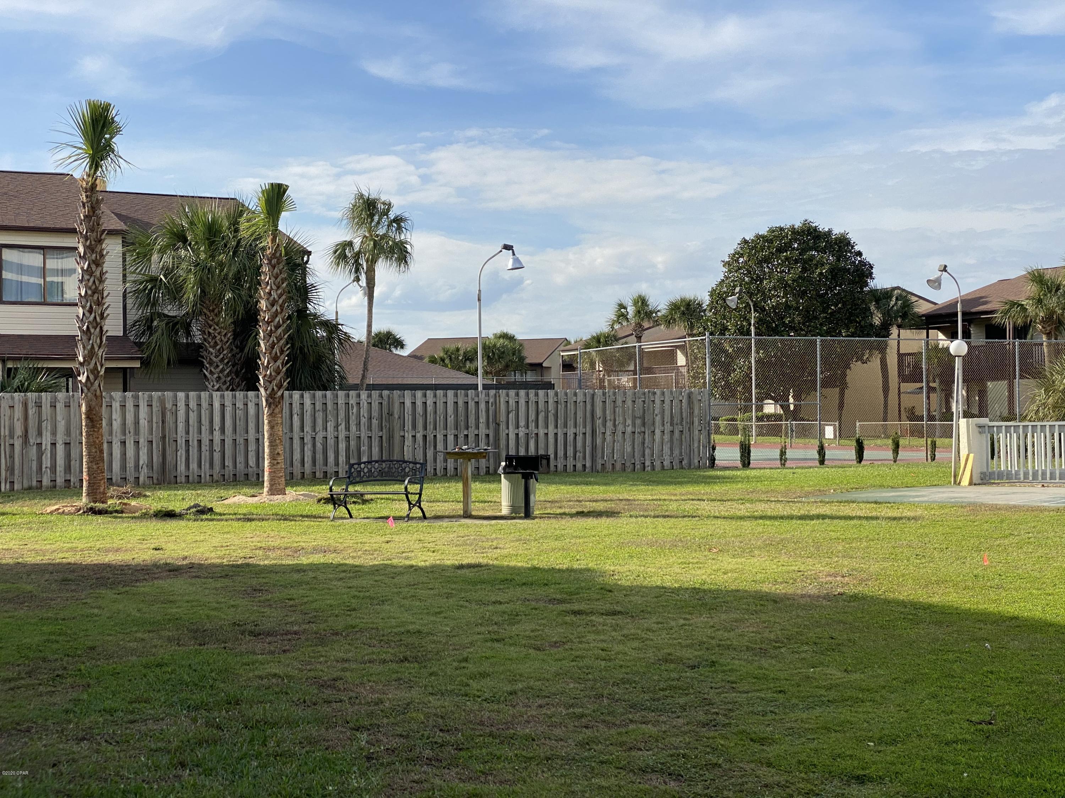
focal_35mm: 52
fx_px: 1600
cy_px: 399
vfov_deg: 28.0
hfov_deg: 36.8
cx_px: 532
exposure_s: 1/1653
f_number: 2
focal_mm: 6
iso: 20
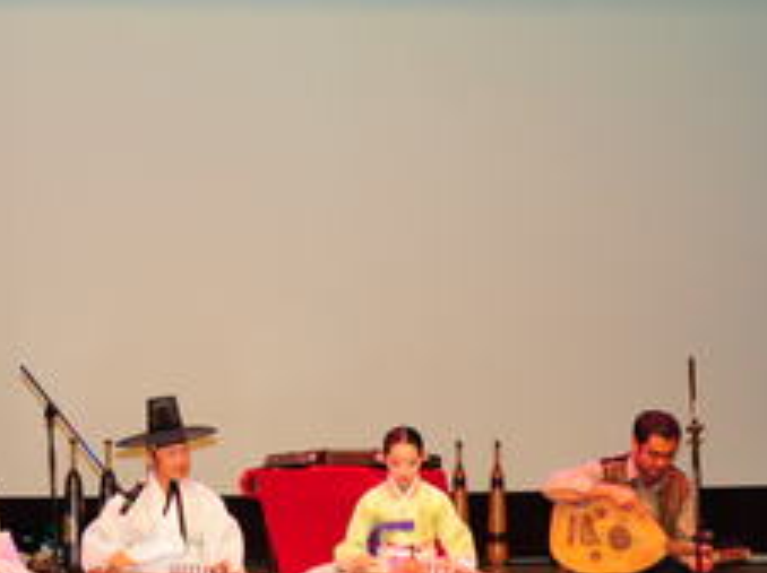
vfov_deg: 11.7
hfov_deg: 15.7
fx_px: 2767
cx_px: 190
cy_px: -36
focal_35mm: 125
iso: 1250
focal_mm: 28
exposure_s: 1/180
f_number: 4
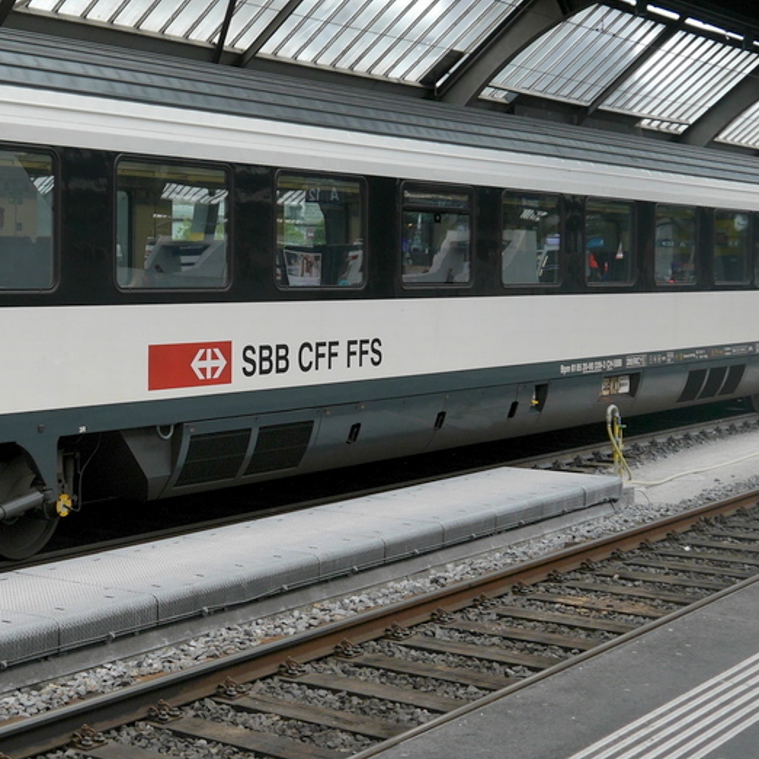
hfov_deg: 25.9
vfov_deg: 26.5
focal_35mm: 65
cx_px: 116
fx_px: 1612
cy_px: 326
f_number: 3.8
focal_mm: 16
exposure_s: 1/60
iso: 160
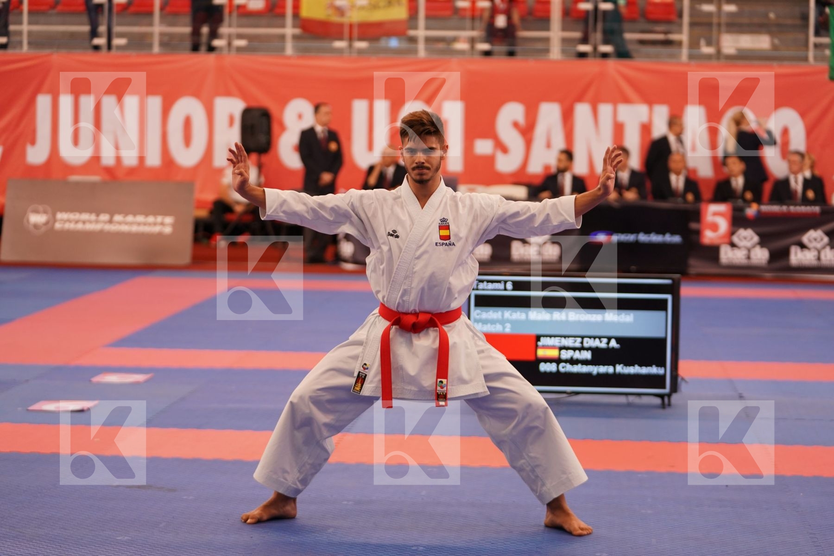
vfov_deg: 13.3
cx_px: 417
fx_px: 2386
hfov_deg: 19.8
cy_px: 278
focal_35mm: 103
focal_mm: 103
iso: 800
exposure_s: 1/500
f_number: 2.8
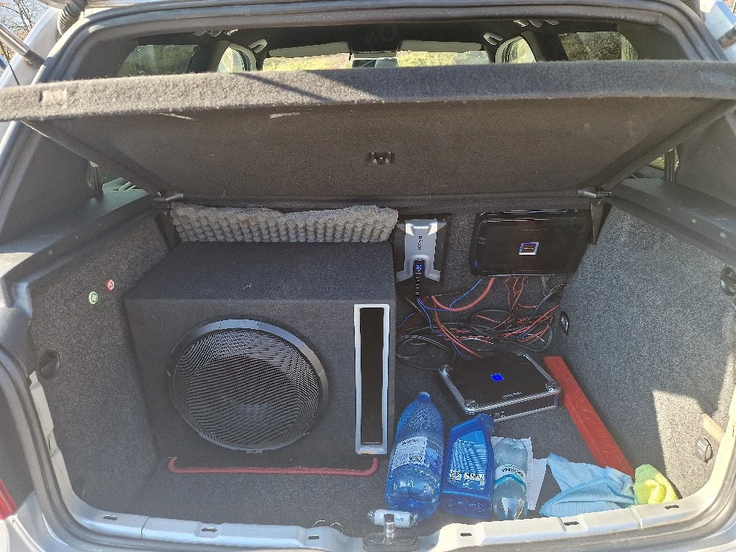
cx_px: 368
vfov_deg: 58.9
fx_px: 489
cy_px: 276
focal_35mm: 23
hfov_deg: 73.9
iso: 64
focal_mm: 6.4
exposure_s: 1/182
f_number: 1.8
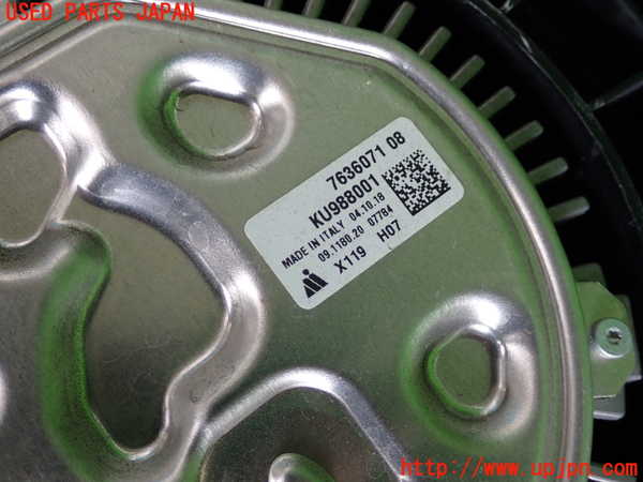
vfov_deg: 32.9
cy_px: 241
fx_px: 817
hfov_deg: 42.9
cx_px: 322
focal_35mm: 44
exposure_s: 1/50
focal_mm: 7.84
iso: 200
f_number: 2.9
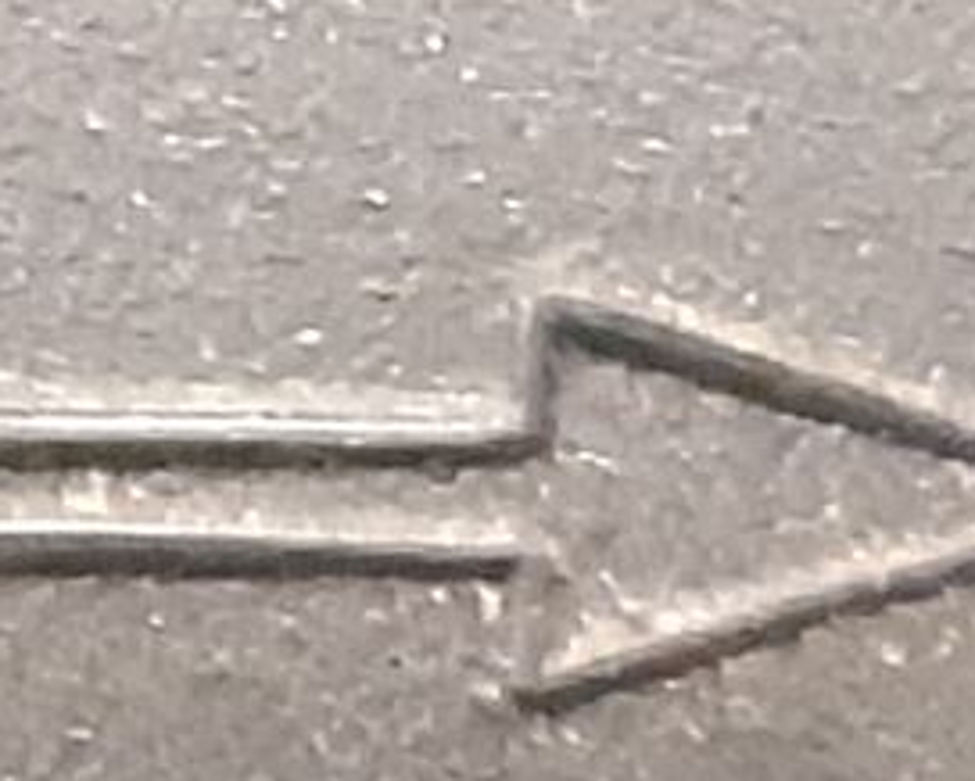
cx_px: -1068
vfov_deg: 7.8
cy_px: 1508
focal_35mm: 191
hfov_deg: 9.4
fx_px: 5515
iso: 640
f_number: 1.7
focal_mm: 3.93
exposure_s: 1/25
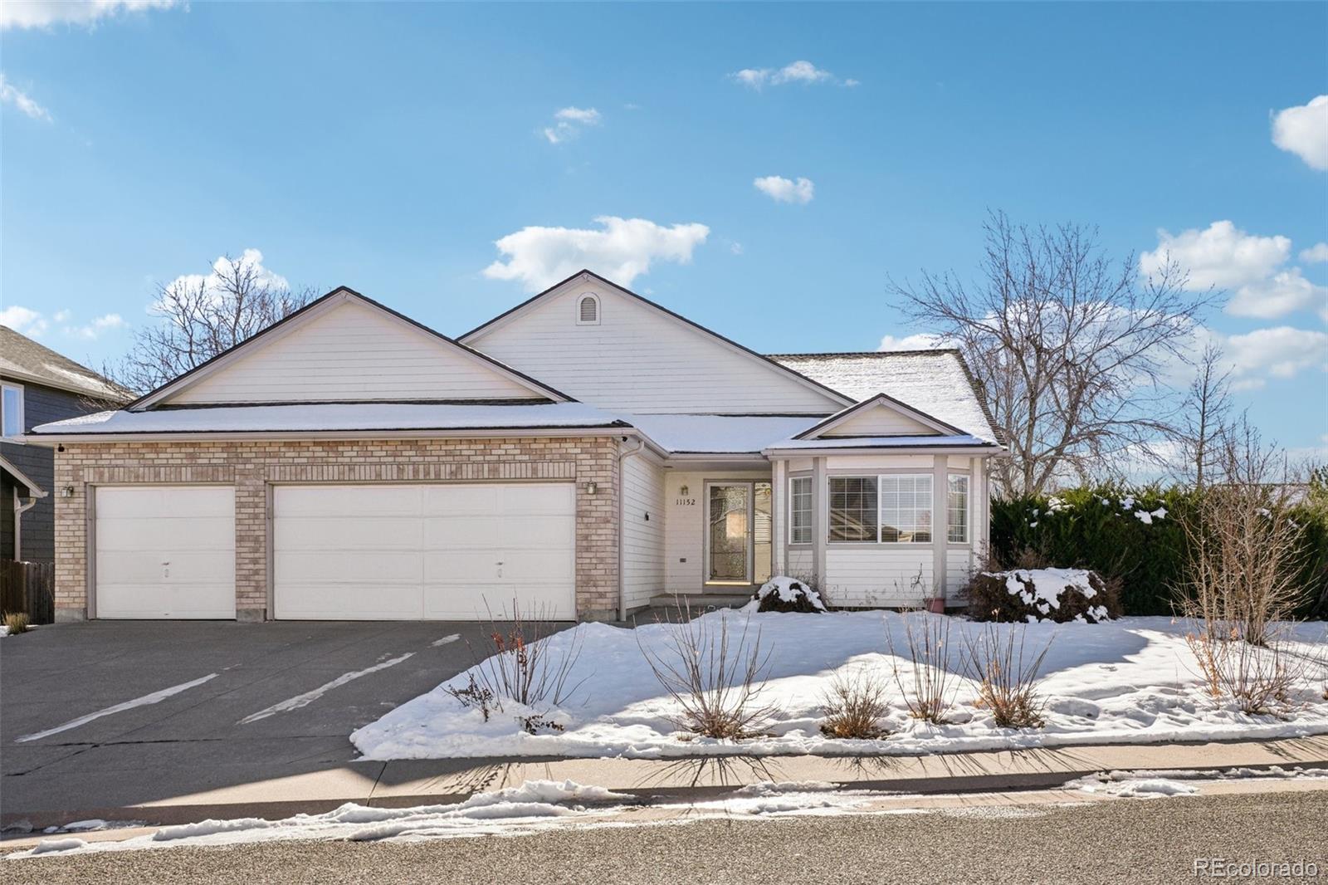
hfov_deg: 61.9
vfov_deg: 43.6
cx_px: 664
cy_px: 442
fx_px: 1106
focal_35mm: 30
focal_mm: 20
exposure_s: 1/500
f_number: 8
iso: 100
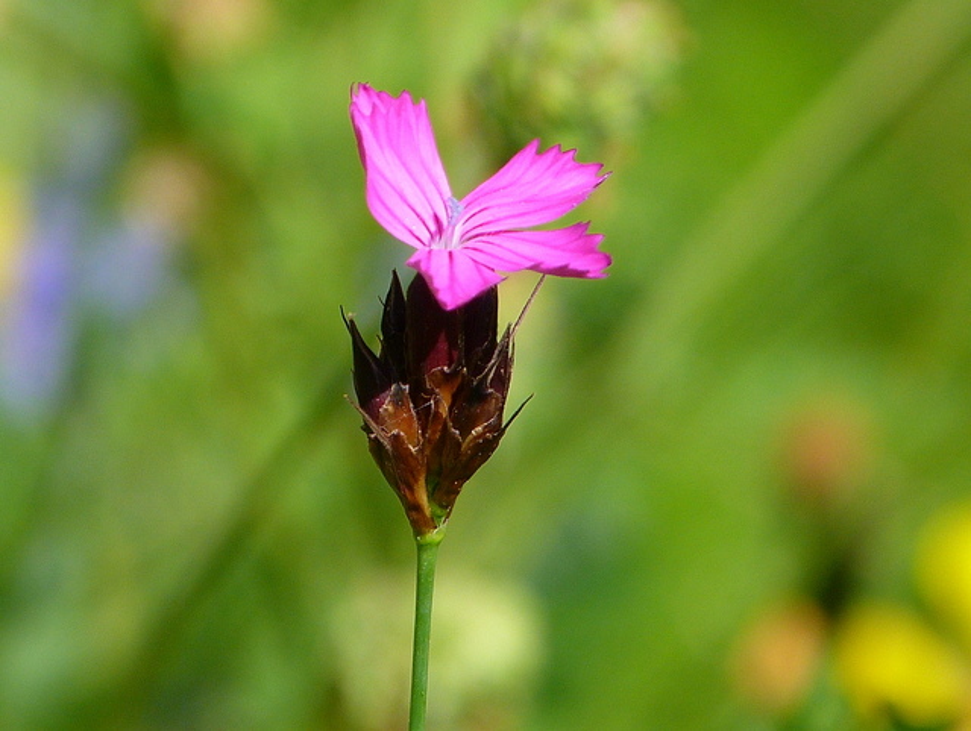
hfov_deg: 2.3
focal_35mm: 871
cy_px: 366
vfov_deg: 1.7
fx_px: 24469
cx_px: 486
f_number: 5.6
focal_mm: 108
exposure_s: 1/250
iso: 80
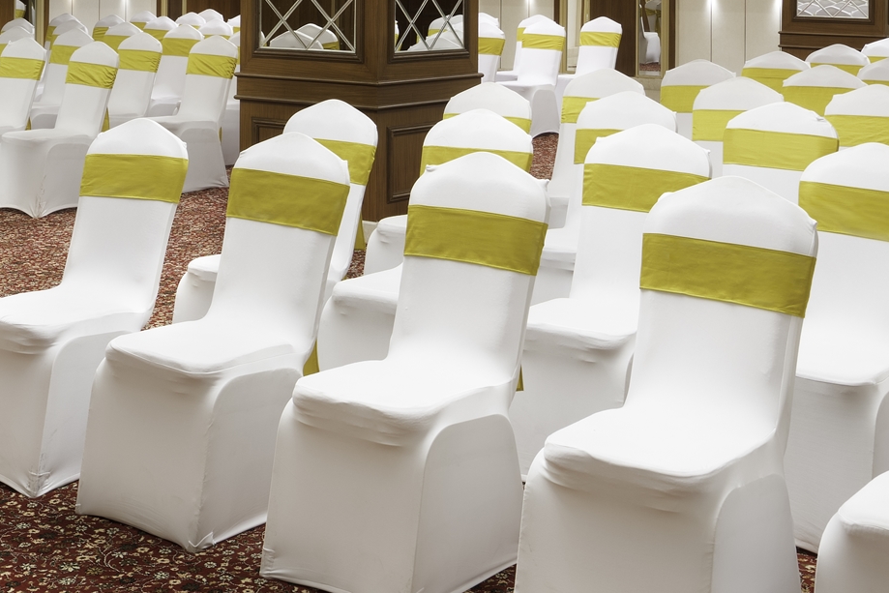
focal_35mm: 62
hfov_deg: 32.1
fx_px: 1531
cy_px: -80
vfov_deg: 20.7
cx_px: 302
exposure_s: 1/1.25
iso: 100
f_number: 8
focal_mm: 19
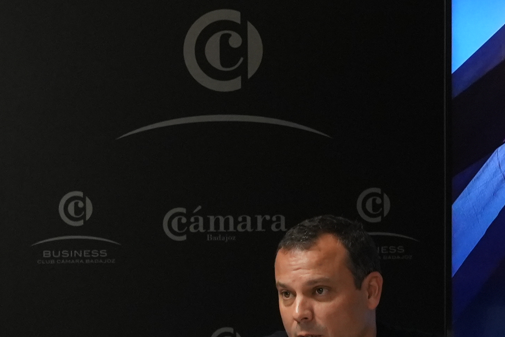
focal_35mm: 367
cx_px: -53
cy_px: 479
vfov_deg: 3.7
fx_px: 5148
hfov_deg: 5.6
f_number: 7.1
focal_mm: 77
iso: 2000
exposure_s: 1/80
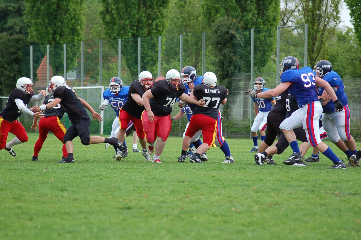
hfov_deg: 10.2
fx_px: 2027
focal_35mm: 202
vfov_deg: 6.8
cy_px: 120
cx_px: 180
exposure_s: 1/800
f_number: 4.5
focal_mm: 135
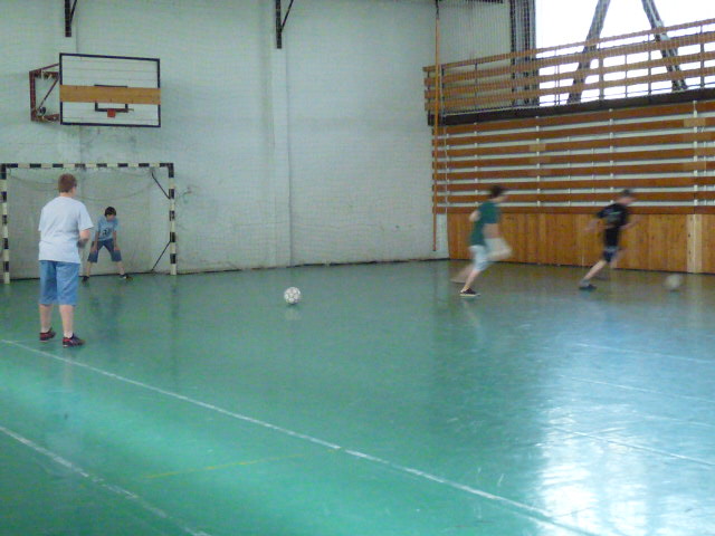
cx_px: 358
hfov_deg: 33.8
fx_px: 1177
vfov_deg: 25.7
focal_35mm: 57
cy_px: 268
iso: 800
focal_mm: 5.8
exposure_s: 1/30
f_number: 3
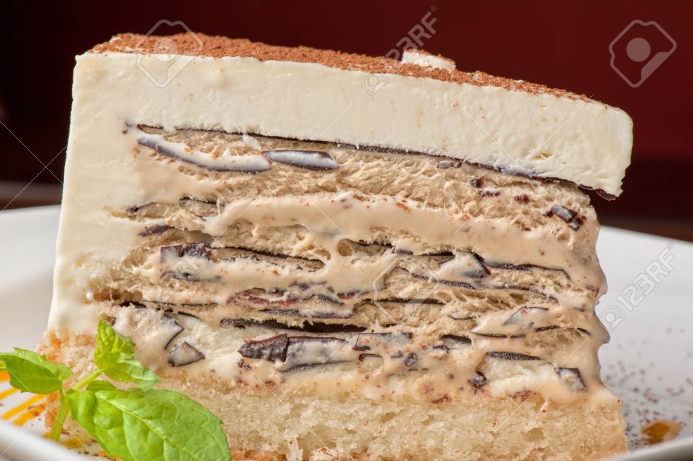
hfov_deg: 16.1
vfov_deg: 10.8
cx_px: 282
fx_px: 2443
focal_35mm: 127
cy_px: 263
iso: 100
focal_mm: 105
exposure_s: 1/160
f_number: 14
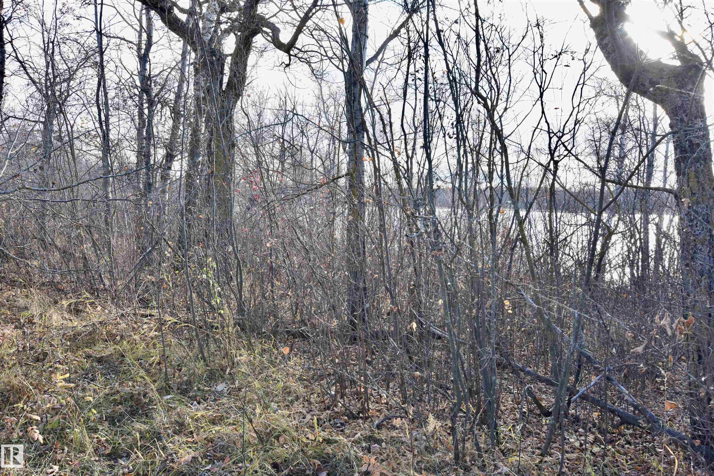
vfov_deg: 43.6
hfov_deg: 61.9
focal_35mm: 30
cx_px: 357
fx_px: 595
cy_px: 238
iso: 800
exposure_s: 1/320
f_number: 8
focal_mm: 20
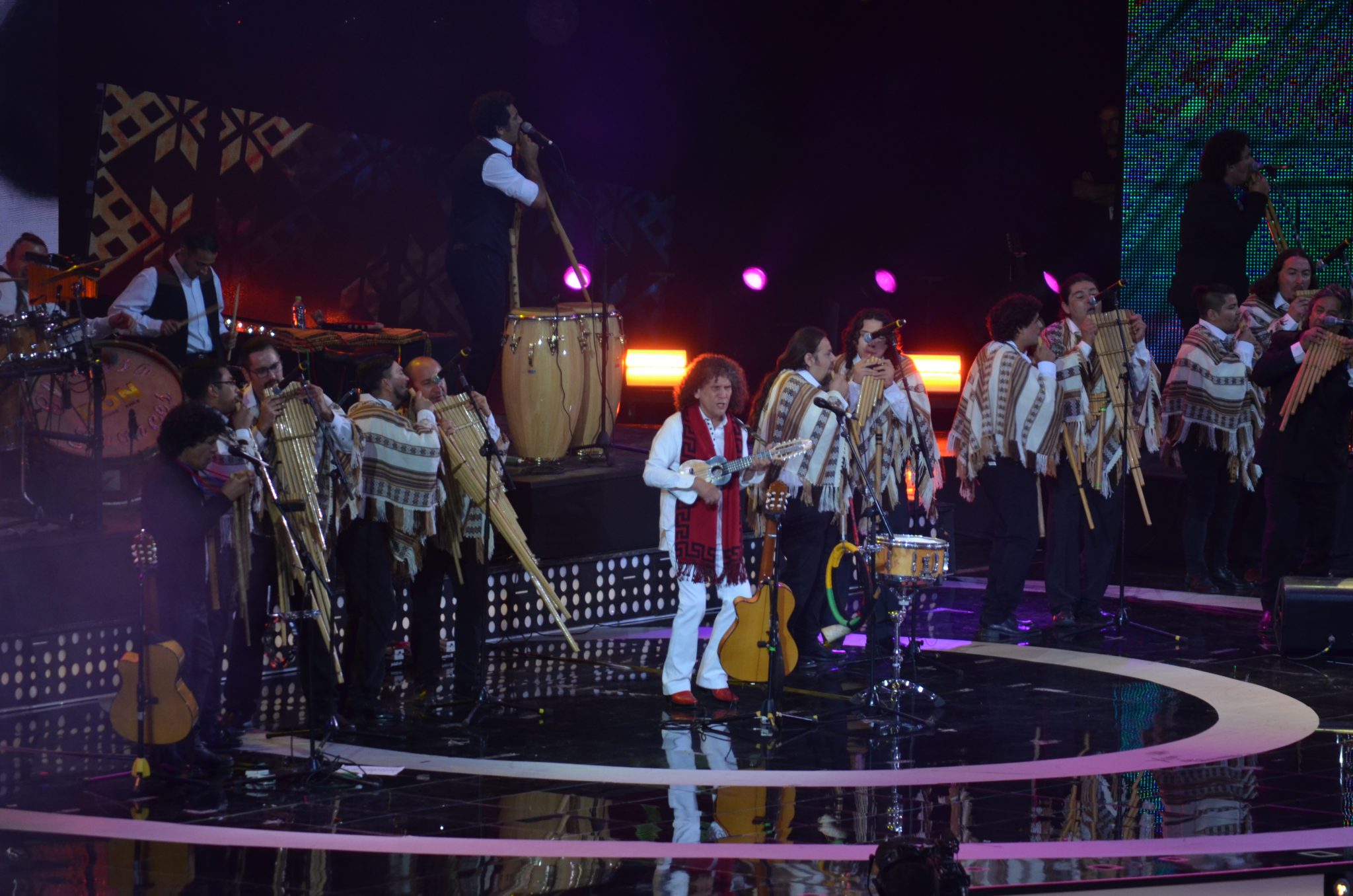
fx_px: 11250
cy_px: 448
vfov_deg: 4.6
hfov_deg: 6.9
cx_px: 676
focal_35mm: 300
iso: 800
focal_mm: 200
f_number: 5.6
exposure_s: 1/100
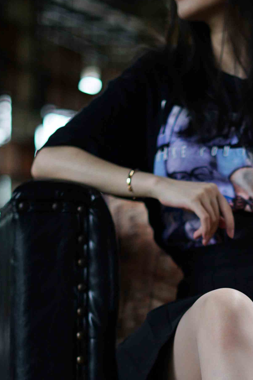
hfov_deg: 11.6
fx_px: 1232
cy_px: 425
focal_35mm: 117
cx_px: 247
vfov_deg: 16.9
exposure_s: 1/250
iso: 200
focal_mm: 50
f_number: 1.8
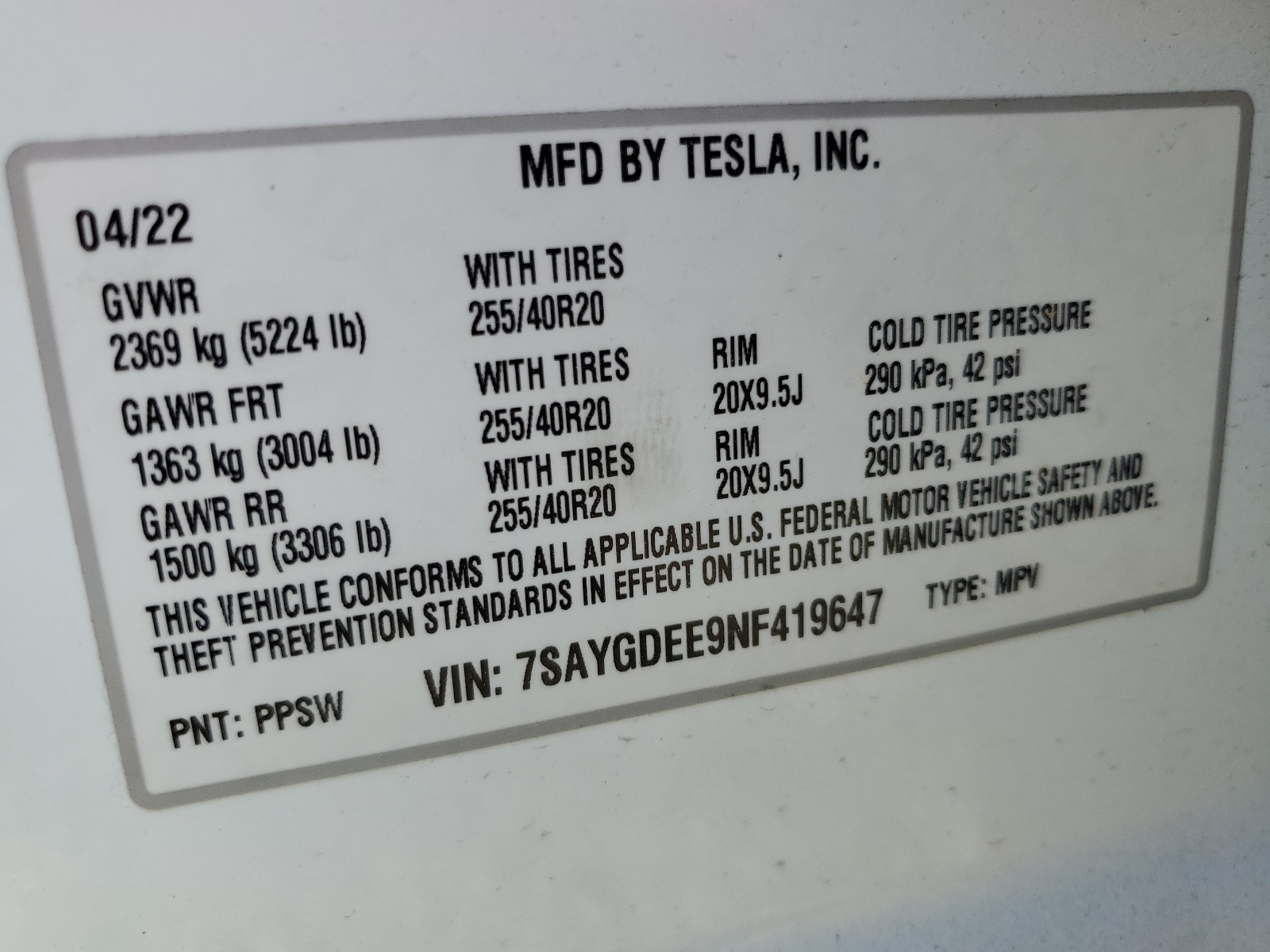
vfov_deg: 53.1
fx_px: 954
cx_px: 635
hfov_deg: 67.3
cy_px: 476
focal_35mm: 26
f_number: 1.5
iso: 50
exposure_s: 1/217
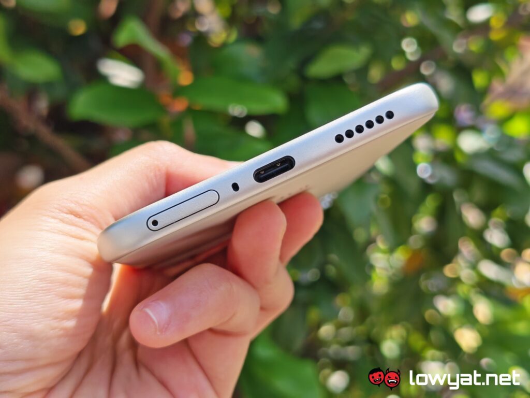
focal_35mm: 46
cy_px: 199
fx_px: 704
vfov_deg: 31.5
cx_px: 265
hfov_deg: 41.2
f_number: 1.6
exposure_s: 1/1300
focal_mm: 5.4
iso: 50
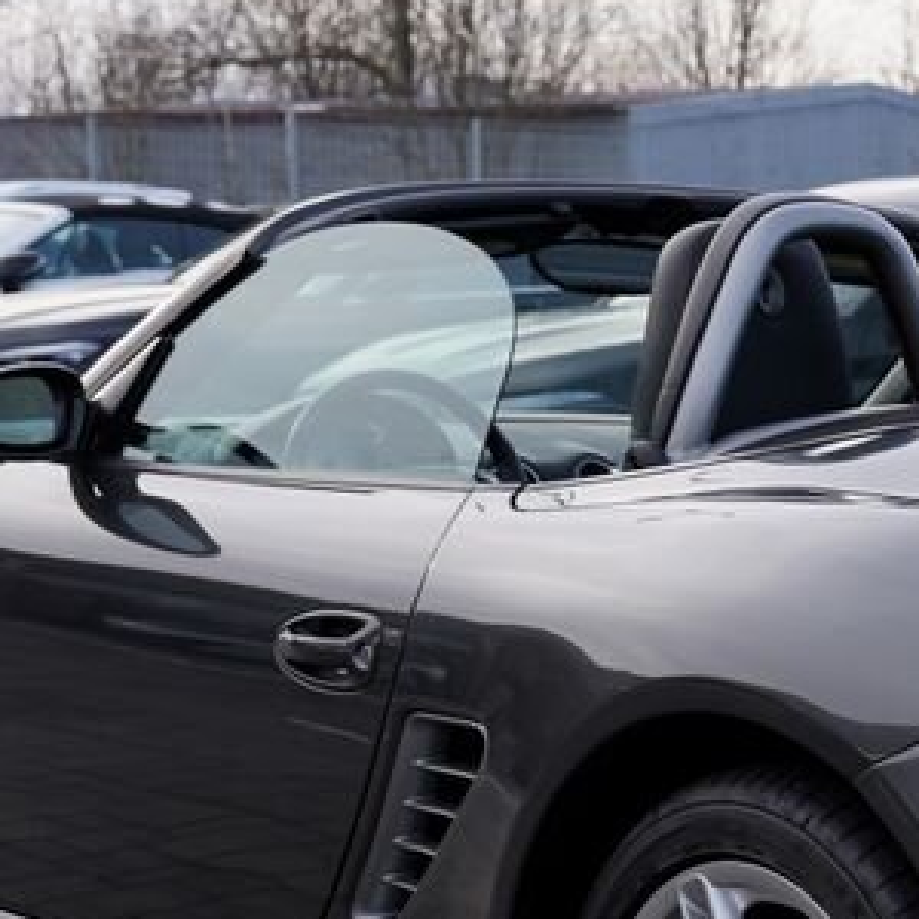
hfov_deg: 15.0
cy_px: 810
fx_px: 3394
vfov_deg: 15.3
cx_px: 1054
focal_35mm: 113
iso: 100
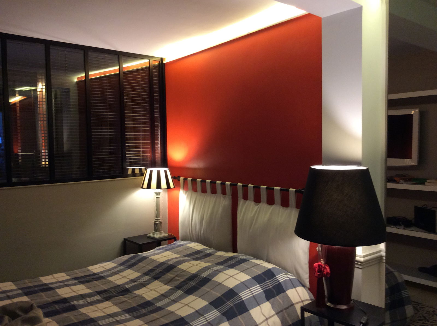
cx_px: 218
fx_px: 403
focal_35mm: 32
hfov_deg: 56.9
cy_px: 163
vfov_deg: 44.1
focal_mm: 3.3
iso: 100
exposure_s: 1/25
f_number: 2.4
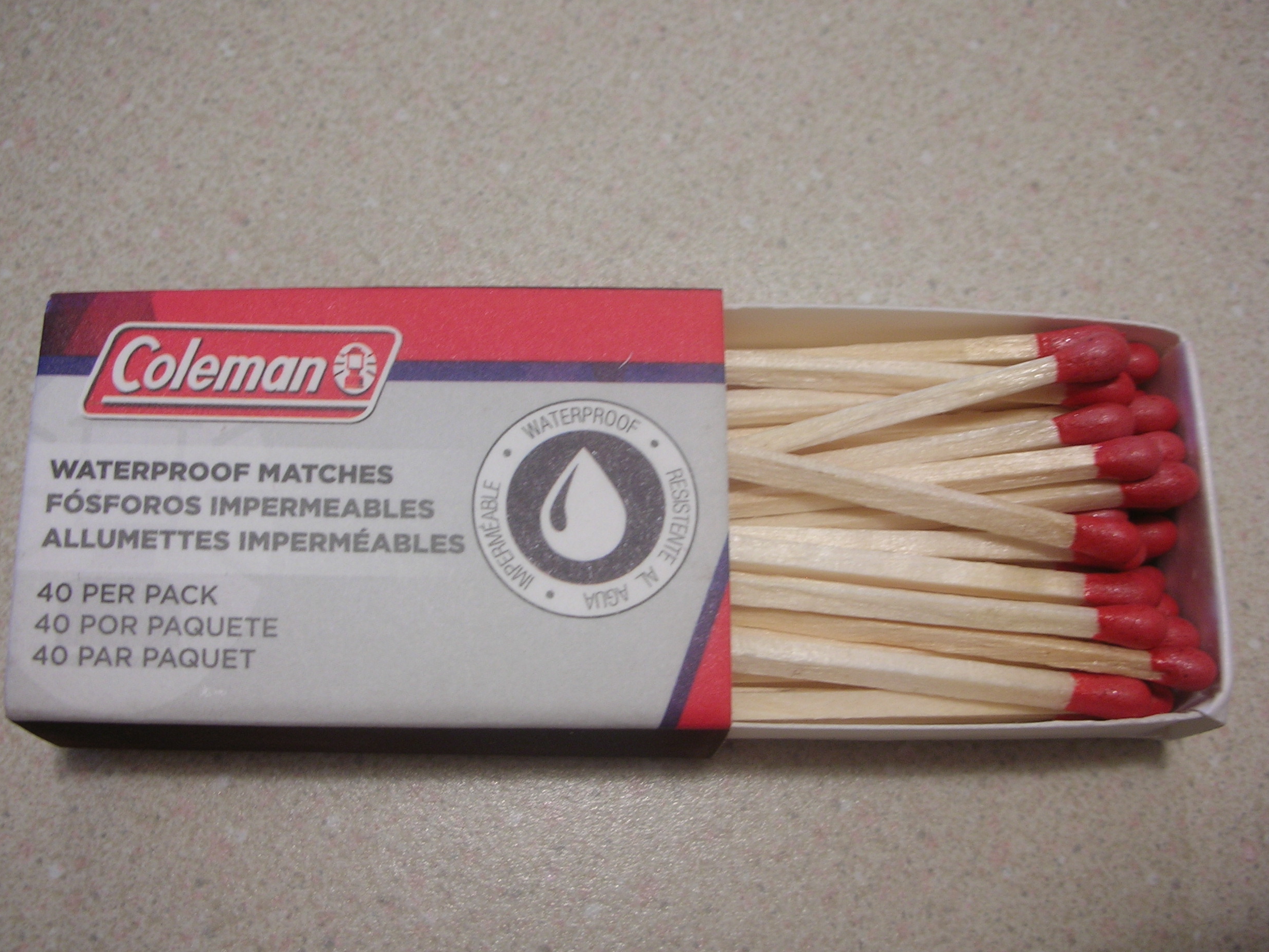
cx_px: 611
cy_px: 458
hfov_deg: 50.1
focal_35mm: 37
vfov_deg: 38.7
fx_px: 1356
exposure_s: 1/6.4
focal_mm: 5.8
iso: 50
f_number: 3
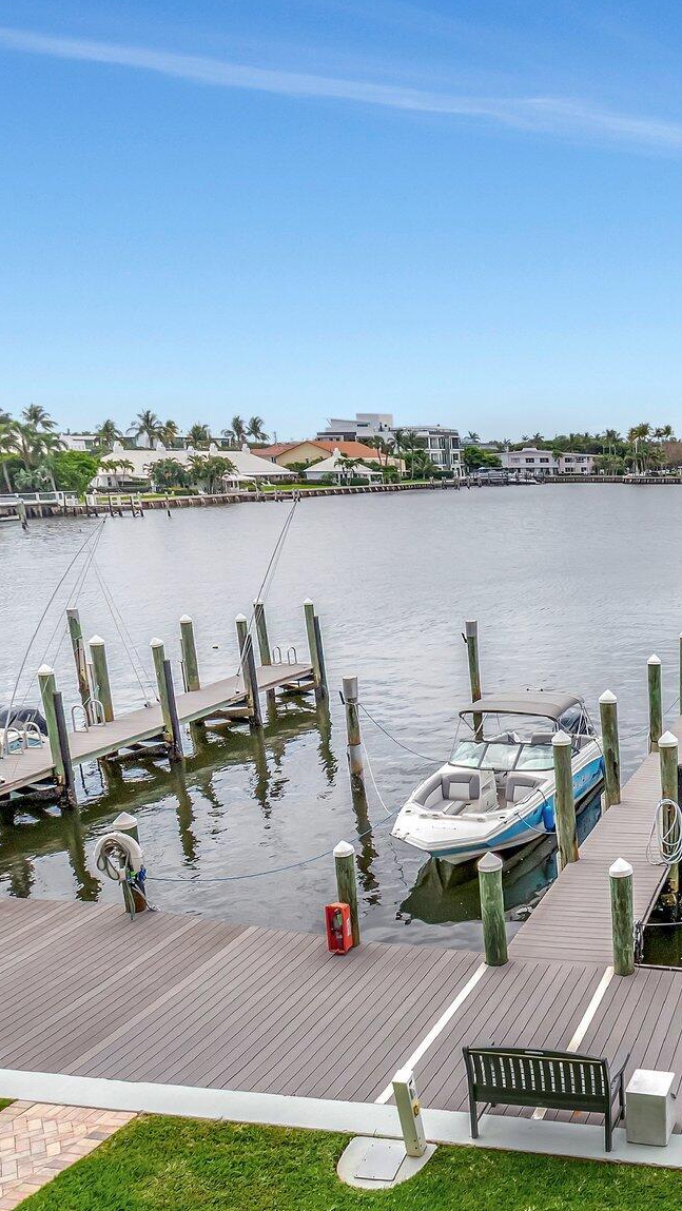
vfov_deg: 67.4
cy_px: 710
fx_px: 899
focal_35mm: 28
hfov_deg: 36.2
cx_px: 721
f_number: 8
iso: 360
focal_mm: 10
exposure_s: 1/8000
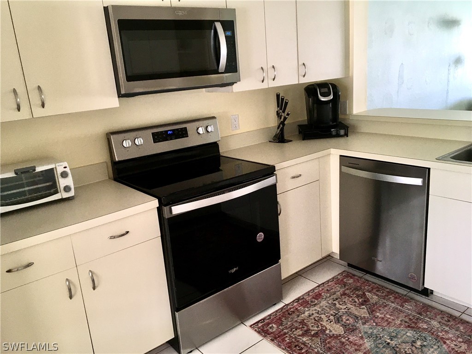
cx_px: 236
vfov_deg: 48.2
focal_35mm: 29
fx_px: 395
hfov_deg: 61.7
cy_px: 177
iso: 40
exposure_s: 1/30
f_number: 2.2
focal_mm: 4.15
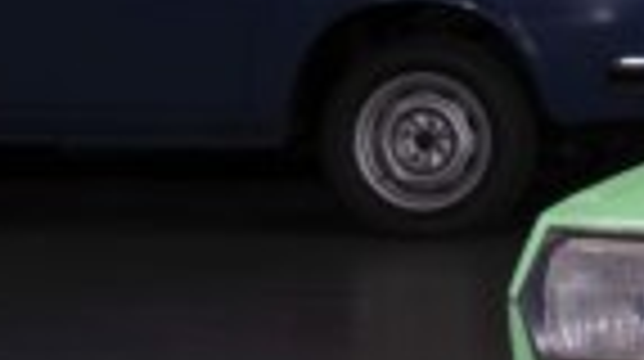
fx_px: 6719
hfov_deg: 5.3
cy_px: -153
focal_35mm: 394
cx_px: 1594
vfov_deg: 3.1
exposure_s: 1
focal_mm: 70
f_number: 8
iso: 100
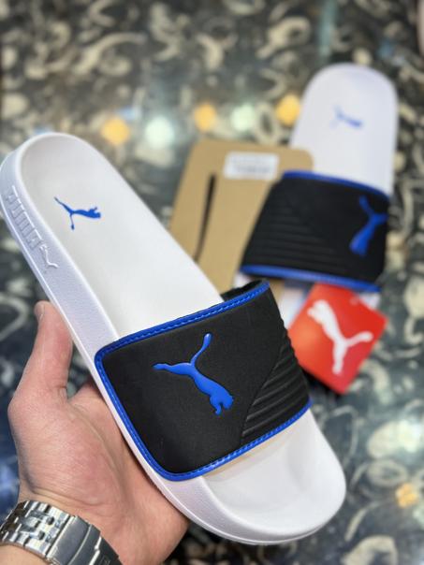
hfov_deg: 30.3
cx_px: 212
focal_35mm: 48
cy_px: 282
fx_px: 784
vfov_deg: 39.7
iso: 50
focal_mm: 6.76
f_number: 1.78
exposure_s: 1/158
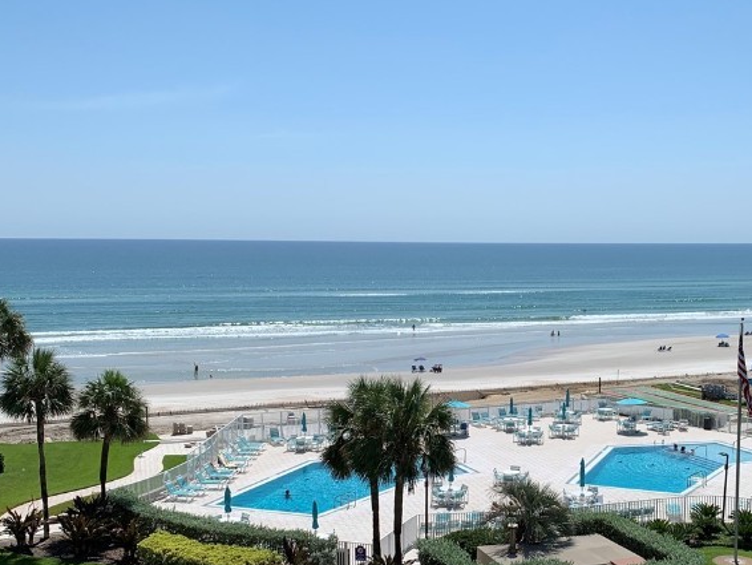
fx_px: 1021
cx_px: 505
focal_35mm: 47
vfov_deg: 30.6
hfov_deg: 39.9
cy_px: 391
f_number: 1.8
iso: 25
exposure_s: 1/4464
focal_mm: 4.25
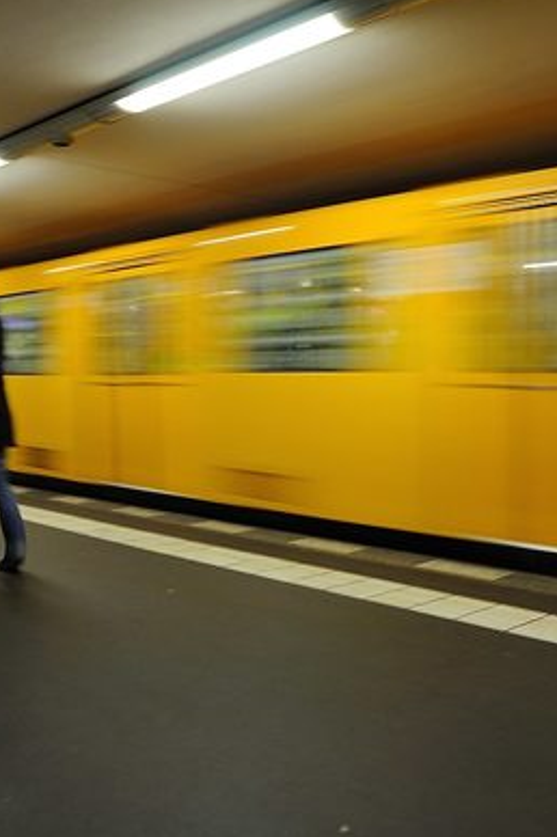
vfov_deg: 54.8
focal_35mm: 35
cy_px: 414
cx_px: 311
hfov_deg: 38.0
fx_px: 808
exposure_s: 1/10
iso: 400
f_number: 8
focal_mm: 15
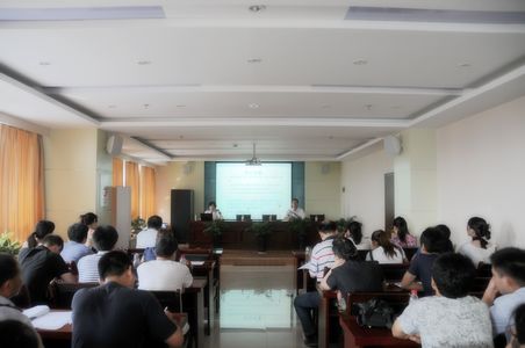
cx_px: 262
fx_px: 393
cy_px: 174
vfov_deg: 47.8
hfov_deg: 67.5
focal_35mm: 27
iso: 200
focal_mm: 18
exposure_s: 1/40
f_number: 3.5
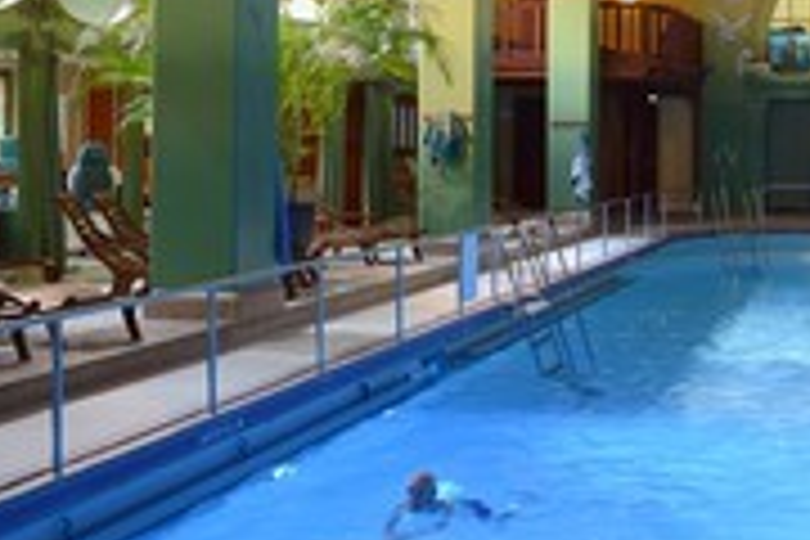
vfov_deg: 24.0
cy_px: 140
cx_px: 896
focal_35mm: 56
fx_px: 1260
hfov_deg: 31.5
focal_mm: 24
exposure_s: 1/25
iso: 1600
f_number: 5
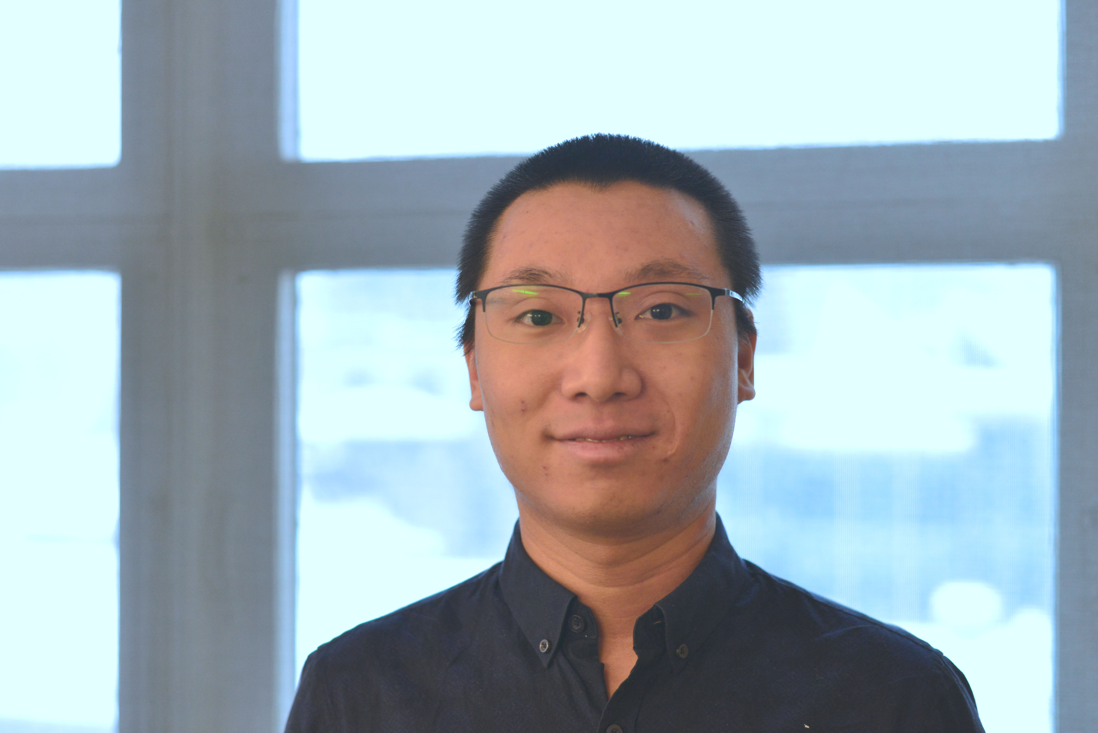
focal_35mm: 50
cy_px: 366
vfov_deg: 27.0
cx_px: 549
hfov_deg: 39.6
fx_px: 1526
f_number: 2.5
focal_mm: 50
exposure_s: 1/160
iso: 3200
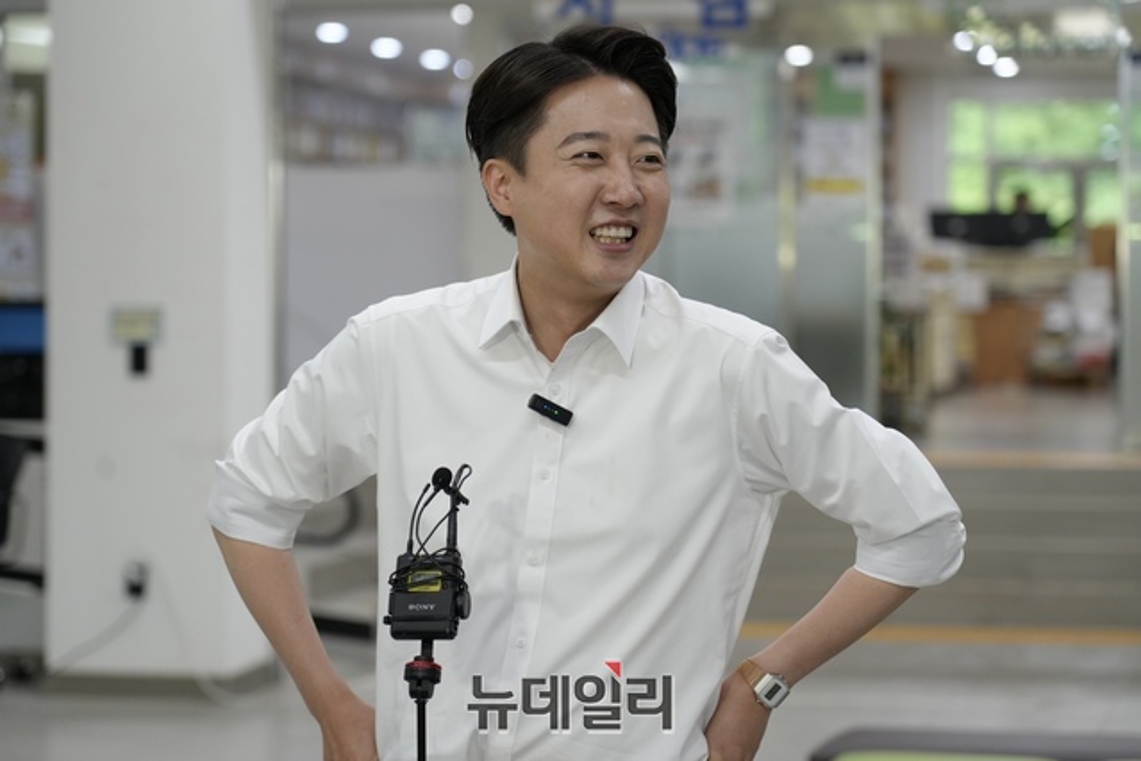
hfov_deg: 19.5
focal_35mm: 105
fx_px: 3328
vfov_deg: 13.0
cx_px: 570
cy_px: 380
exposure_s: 1/160
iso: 1250
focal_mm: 105
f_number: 4
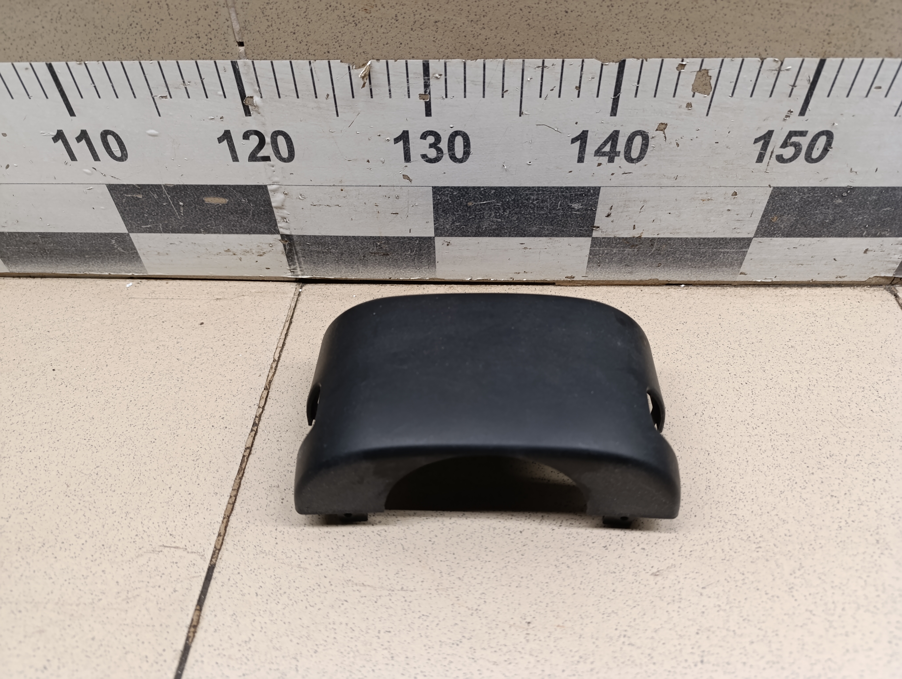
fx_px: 600
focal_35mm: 23
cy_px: 340
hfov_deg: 73.8
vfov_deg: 59.0
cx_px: 451
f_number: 1.6
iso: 500
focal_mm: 6.14
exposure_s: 1/100
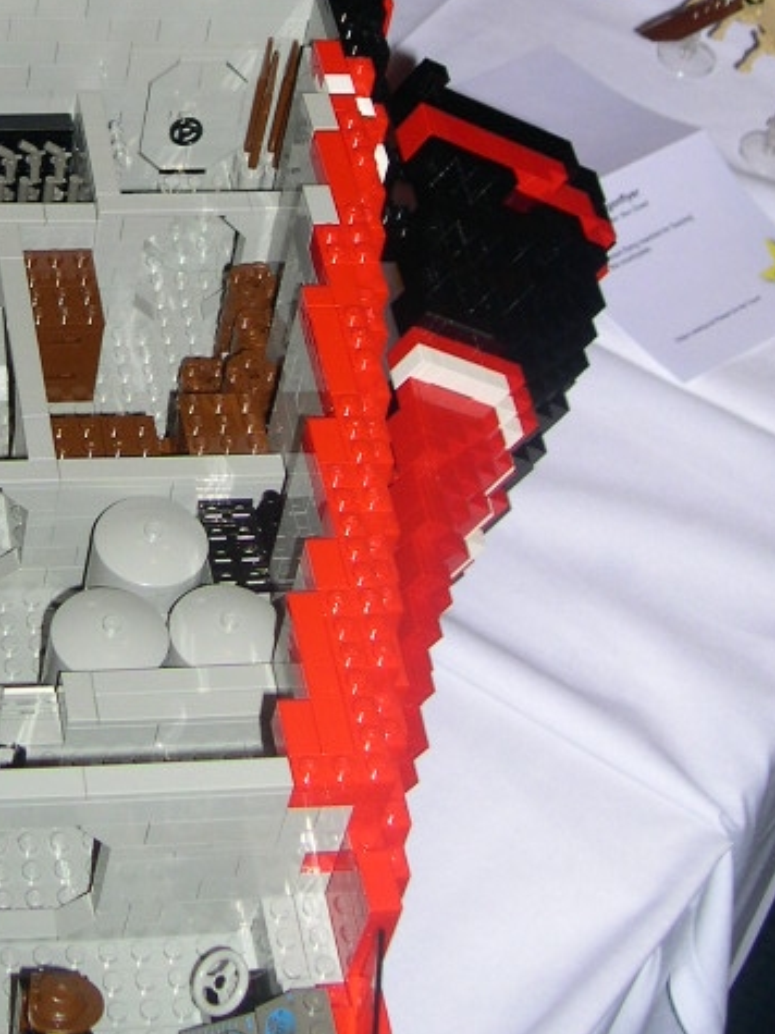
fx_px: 2449
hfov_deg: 17.6
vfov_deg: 23.1
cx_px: 39
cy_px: 76
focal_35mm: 82
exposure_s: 1/60
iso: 100
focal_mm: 8
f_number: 2.8
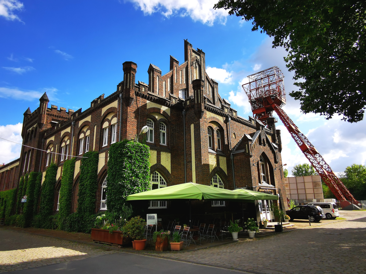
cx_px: 183
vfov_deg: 58.9
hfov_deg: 73.9
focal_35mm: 23
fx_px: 243
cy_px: 137
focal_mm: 2.35
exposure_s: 1/904
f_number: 2.2
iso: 50
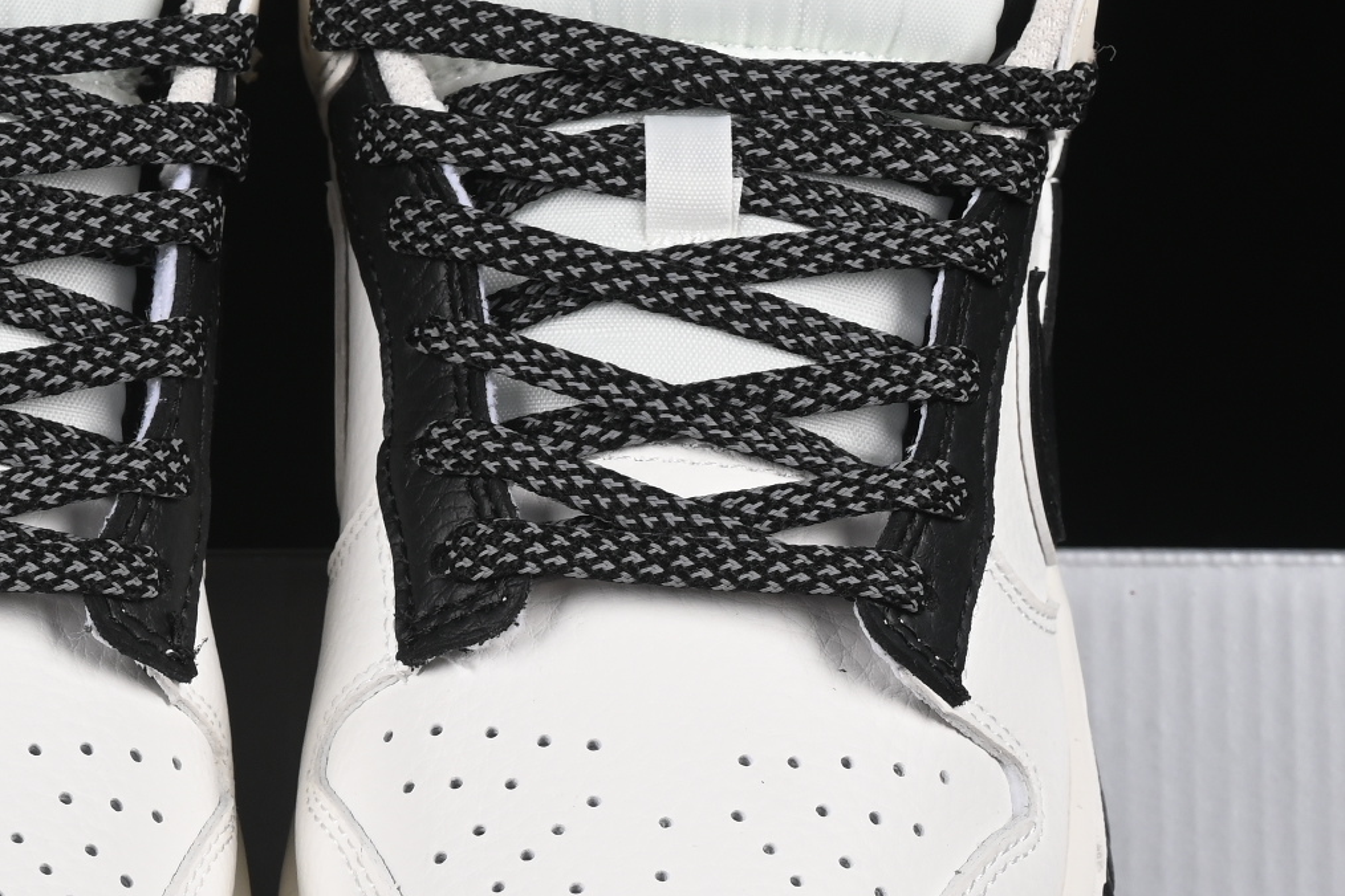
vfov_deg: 6.7
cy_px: 611
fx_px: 7696
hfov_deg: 10.0
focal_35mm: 206
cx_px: 255
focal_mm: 50
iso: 160
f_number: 8
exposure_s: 1/80
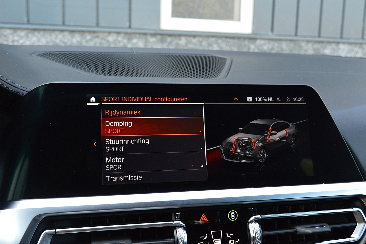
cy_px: 122
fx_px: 412
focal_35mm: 40
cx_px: 183
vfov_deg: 33.0
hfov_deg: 47.9
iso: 800
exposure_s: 1/60
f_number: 8
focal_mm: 27
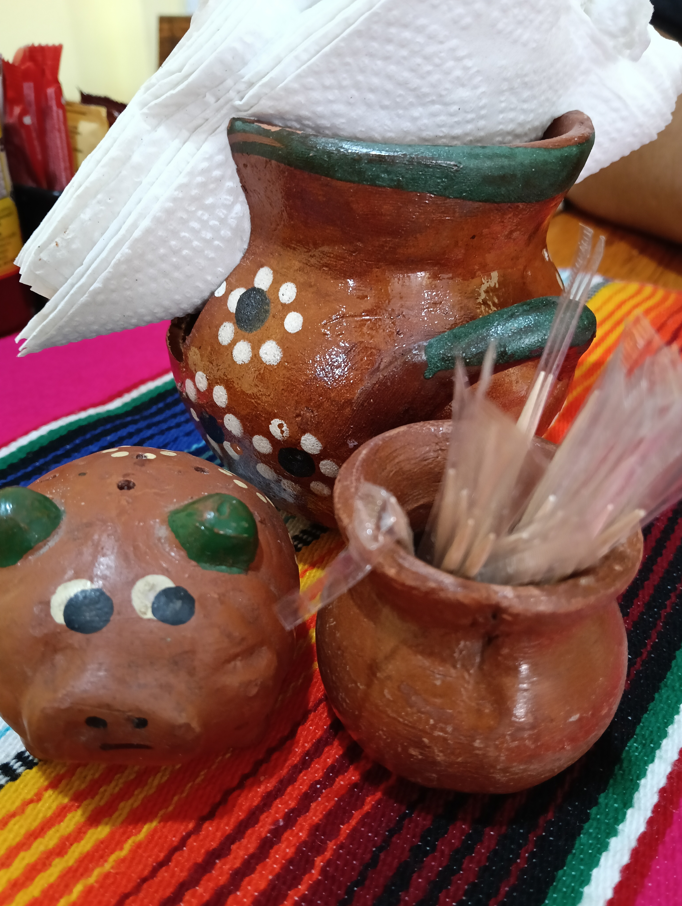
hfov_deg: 51.5
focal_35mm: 27
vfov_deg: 65.2
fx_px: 707
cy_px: 453
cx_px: 341
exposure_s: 1/33.3
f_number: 1.8
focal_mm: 3.98
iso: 1000
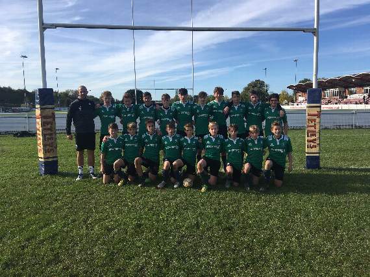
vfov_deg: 48.2
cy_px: 138
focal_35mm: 29
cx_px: 185
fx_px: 310
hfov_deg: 61.7
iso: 25
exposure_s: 1/1221
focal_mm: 4.15
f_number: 2.2
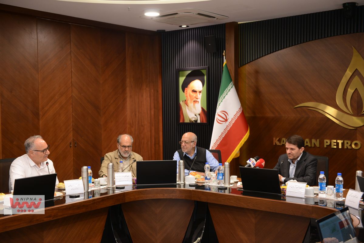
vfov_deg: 28.1
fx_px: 485
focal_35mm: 48
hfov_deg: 41.1
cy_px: 122
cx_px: 182
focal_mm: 48
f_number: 3.5
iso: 1000
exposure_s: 1/125
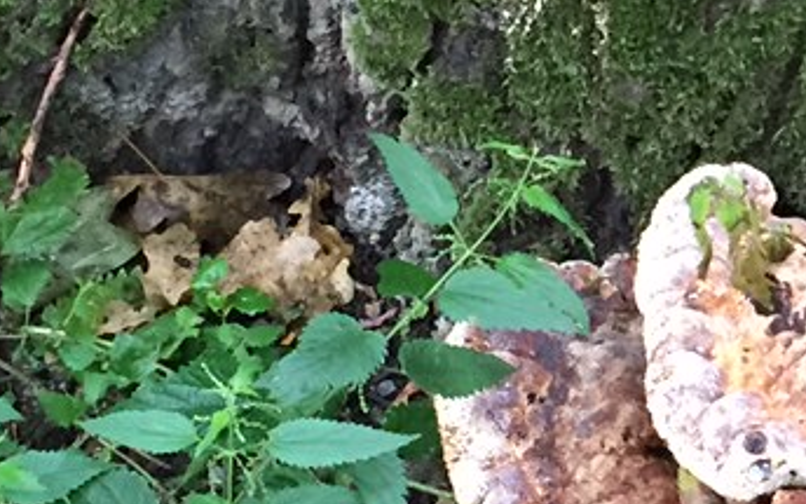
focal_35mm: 146
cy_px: 270
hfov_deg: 13.9
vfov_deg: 9.0
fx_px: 3207
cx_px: 940
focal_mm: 4.15
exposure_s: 1/30
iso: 200
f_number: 2.2
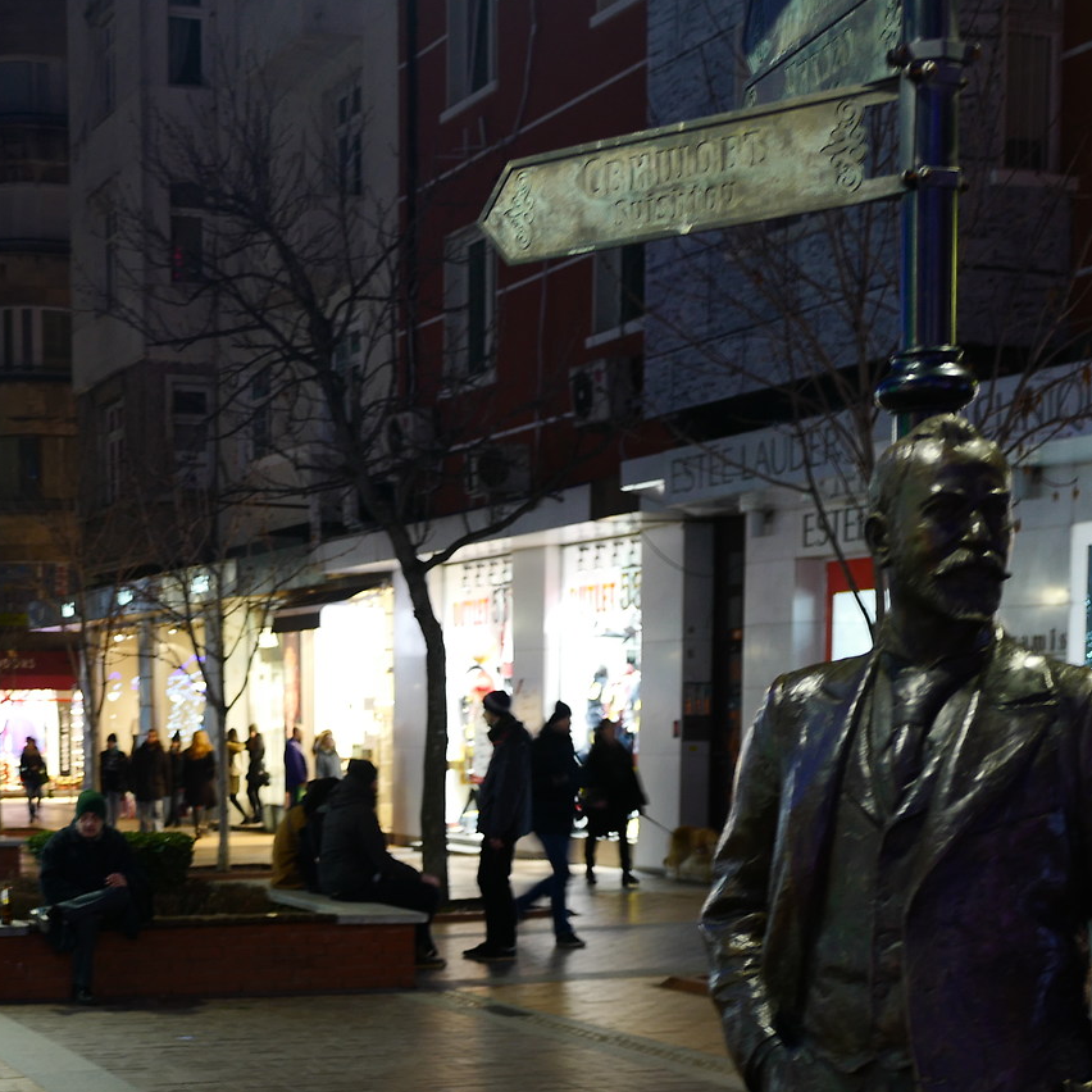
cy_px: 997
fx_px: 2391
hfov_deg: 25.4
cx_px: 270
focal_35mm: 67
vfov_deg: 24.9
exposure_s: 1/15
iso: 400
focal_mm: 28
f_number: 2.5
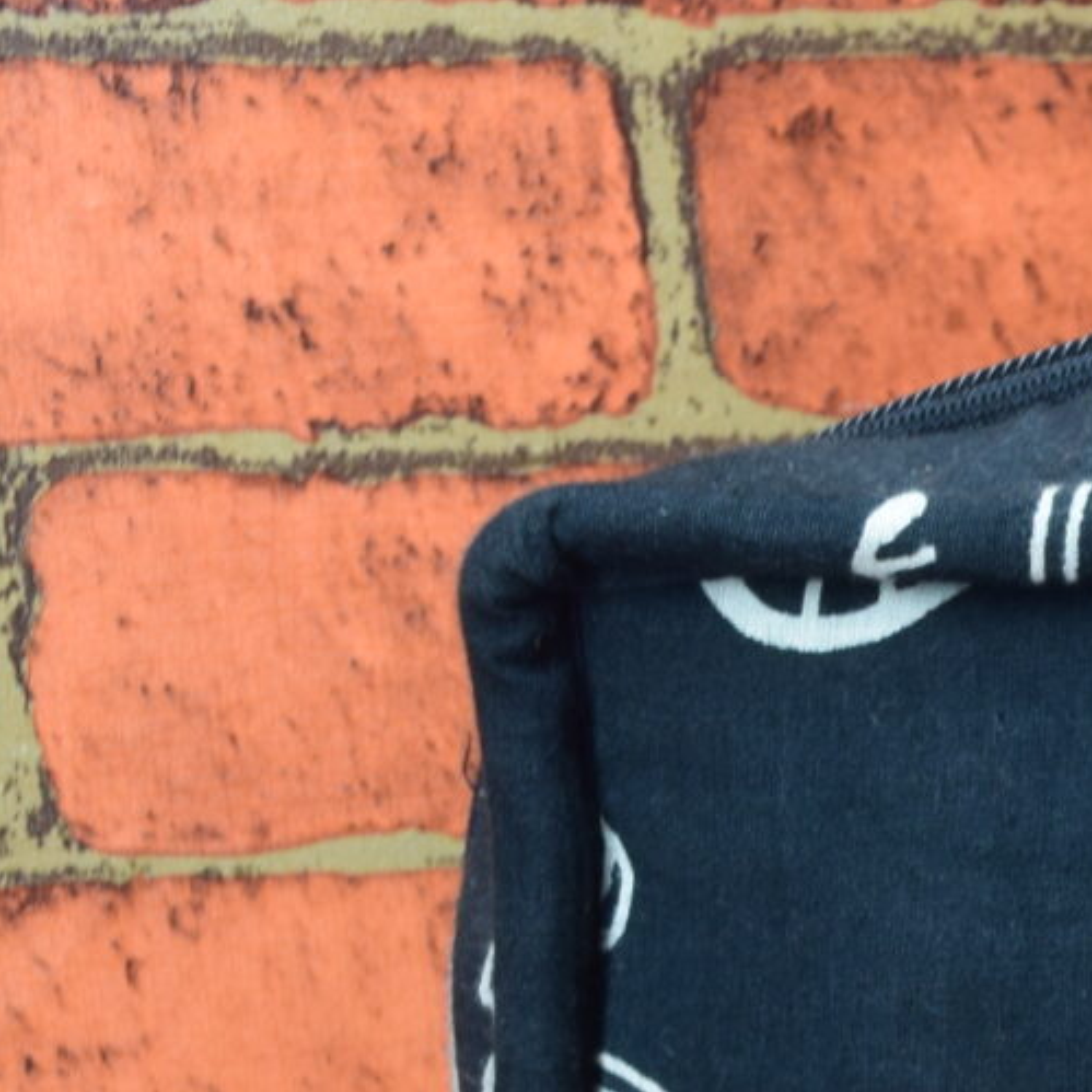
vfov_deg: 10.6
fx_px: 5603
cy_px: 1789
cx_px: 1994
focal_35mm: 157
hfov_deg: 10.4
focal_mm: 24
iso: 400
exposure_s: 1/30
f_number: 7.1
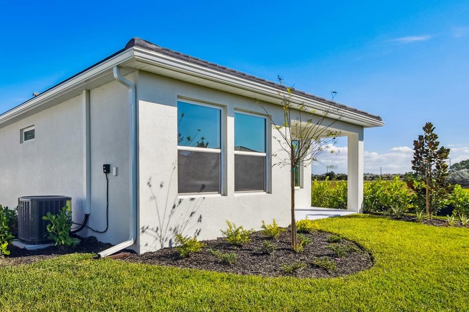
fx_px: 313
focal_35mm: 24
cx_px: 184
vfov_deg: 52.5
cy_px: 197
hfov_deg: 72.8
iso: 100
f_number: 7.1
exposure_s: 1/2500
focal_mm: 10
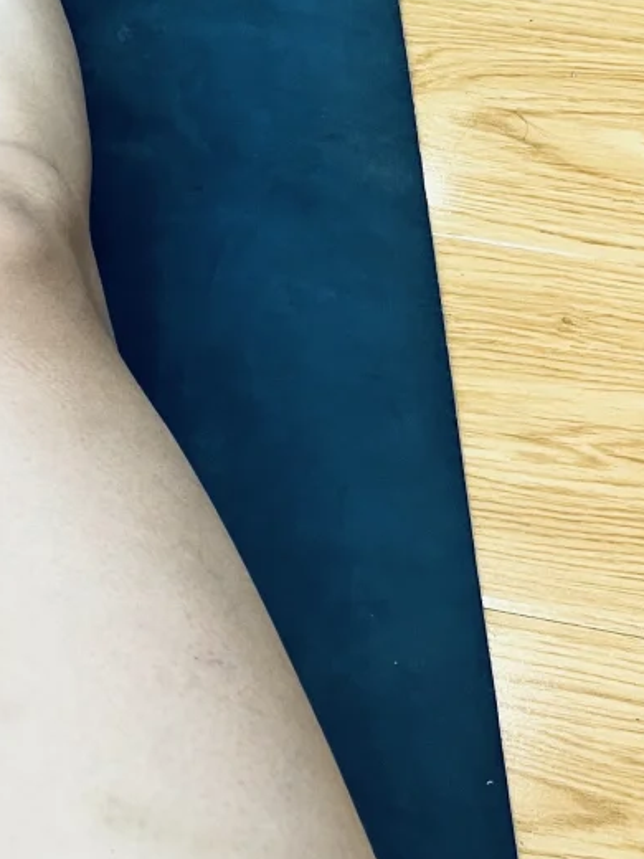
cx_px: -228
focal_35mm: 72
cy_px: 244
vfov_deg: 26.8
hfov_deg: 18.7
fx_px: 1786
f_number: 1.6
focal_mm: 5.1
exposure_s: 1/50
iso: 160
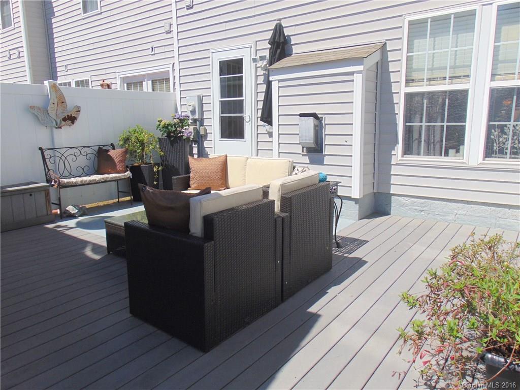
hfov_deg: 69.4
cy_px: 195
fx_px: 376
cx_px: 260
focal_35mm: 25
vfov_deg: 54.9
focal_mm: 4.5
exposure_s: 1/320
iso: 80
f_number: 7.7
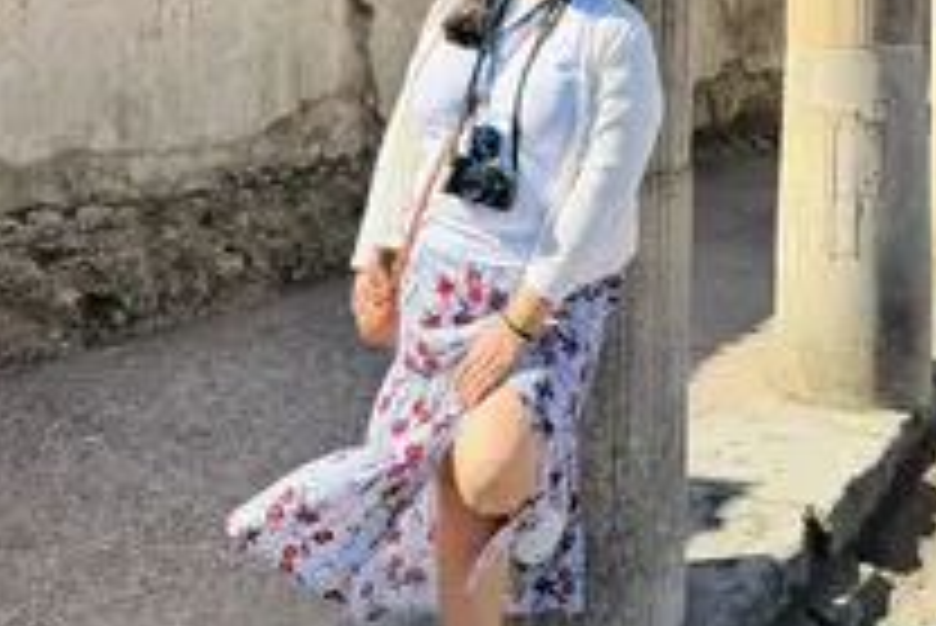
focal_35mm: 48
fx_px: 1249
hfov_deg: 40.2
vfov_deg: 26.5
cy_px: -9
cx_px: 670
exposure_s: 1/3597
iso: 80
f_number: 1.78
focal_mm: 6.76
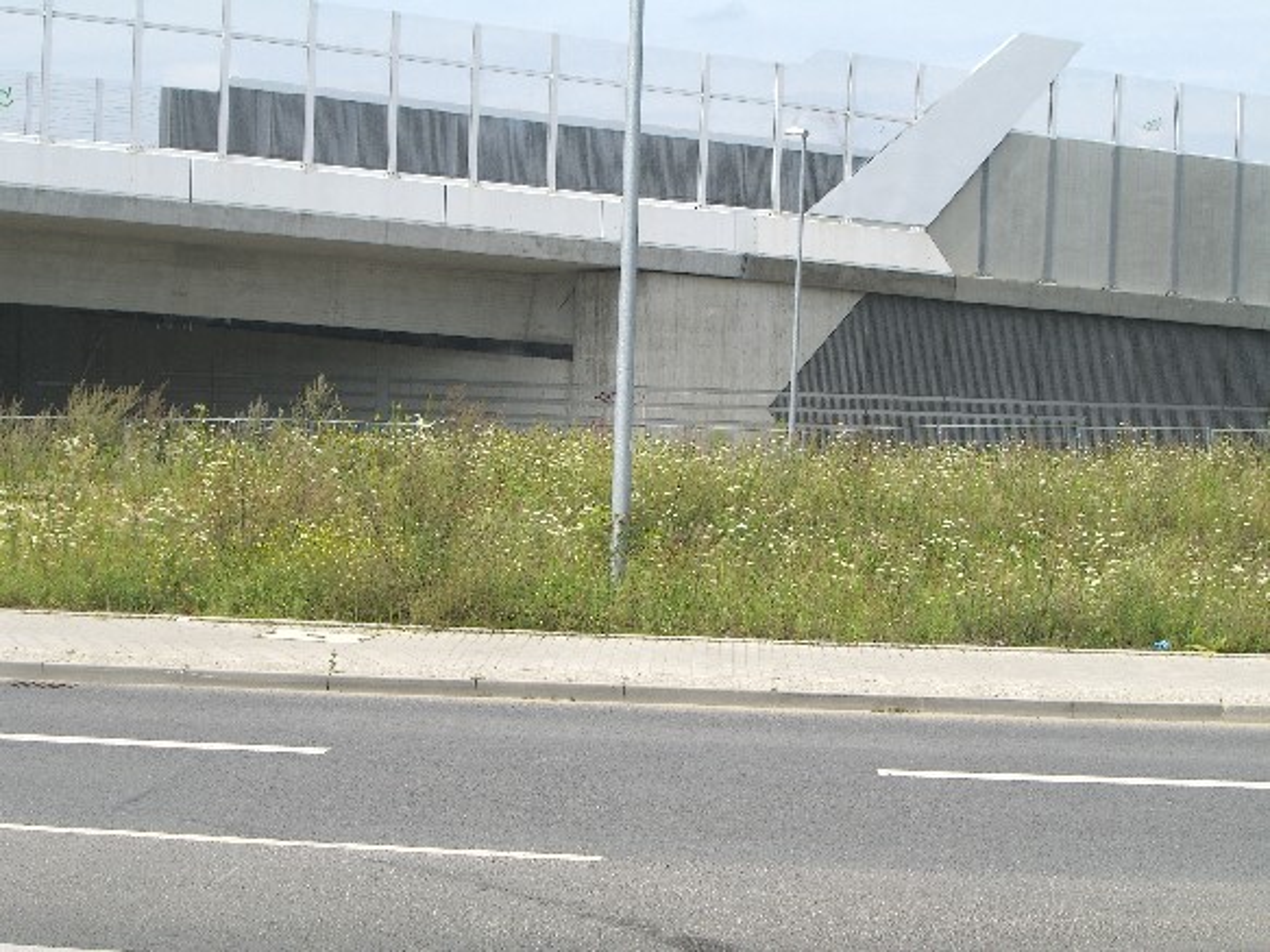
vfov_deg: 21.6
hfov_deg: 28.6
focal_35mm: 68
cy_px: 476
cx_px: 635
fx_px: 2494
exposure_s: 1/320
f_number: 5.6
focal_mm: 14.2
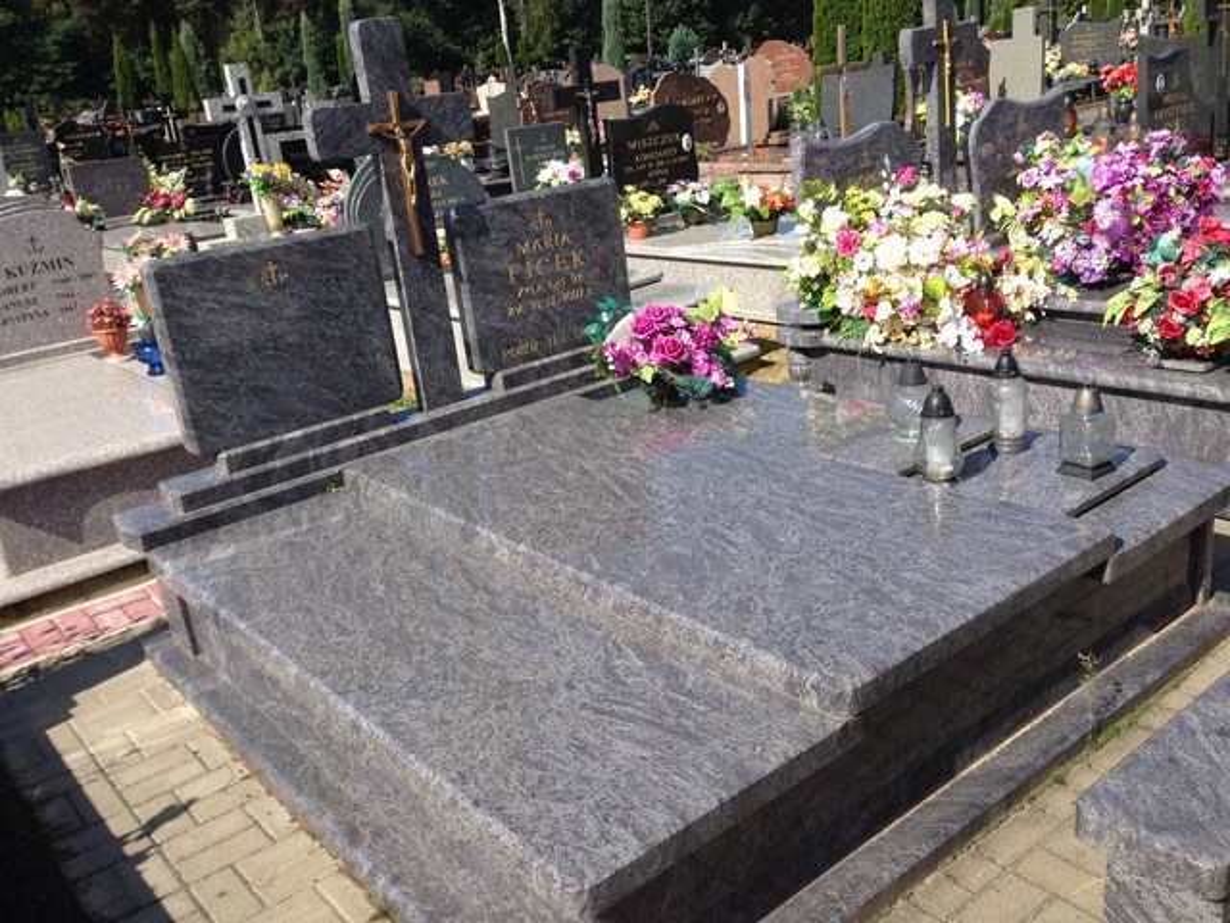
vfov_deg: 42.9
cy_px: 462
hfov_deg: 55.4
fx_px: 1173
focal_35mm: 33
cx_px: 615
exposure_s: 1/1323
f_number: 2.4
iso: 50
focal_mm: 4.12
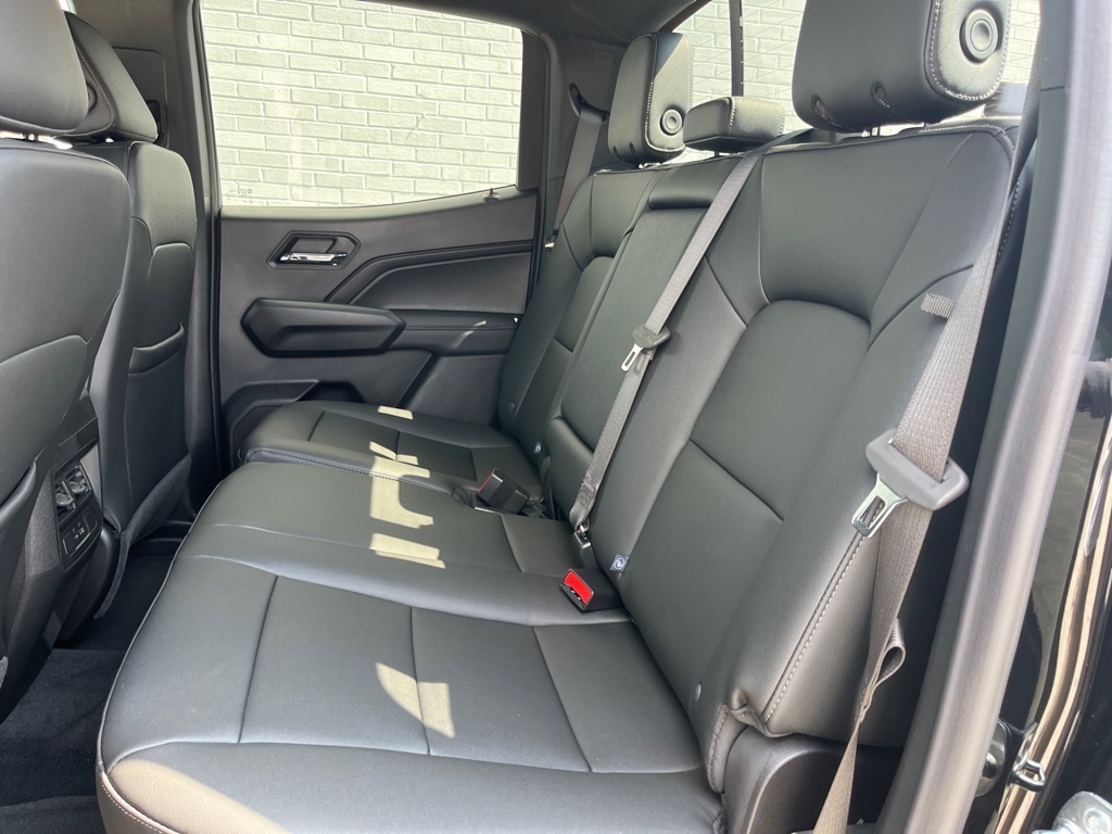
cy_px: 417
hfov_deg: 67.3
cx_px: 556
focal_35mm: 26
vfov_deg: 53.1
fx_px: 835
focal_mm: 5.1
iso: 100
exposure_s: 1/121
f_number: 1.6
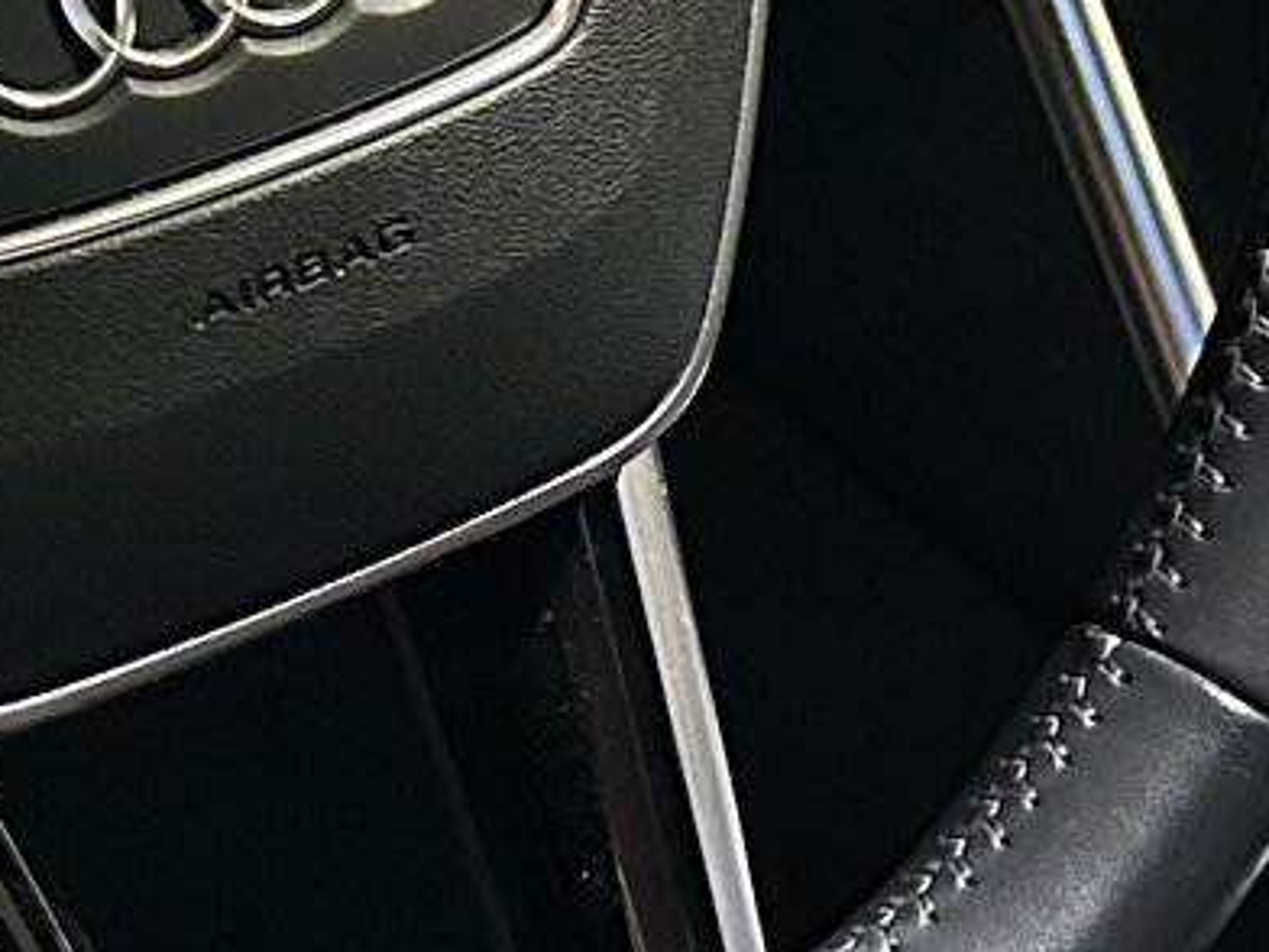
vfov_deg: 10.0
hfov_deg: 13.4
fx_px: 5389
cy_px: -13
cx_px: 806
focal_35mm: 147
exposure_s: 1/34
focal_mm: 6.86
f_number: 1.78
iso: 1000
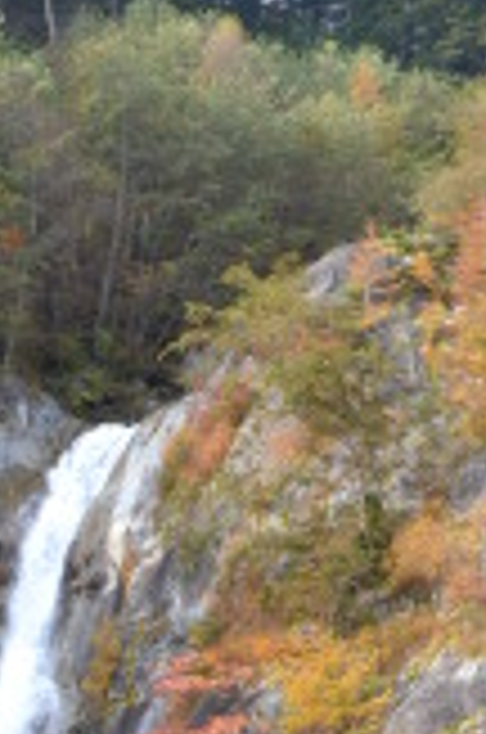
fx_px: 1688
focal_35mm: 83
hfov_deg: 15.9
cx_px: -43
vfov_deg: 23.4
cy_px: 752
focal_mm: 18
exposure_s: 1/125
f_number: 5.6
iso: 280
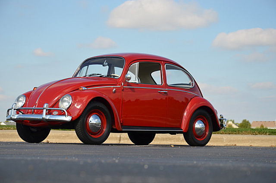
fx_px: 861
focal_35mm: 112
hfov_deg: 18.2
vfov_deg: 12.1
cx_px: 138
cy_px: 92
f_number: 8
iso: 100
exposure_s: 1/250
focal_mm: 75
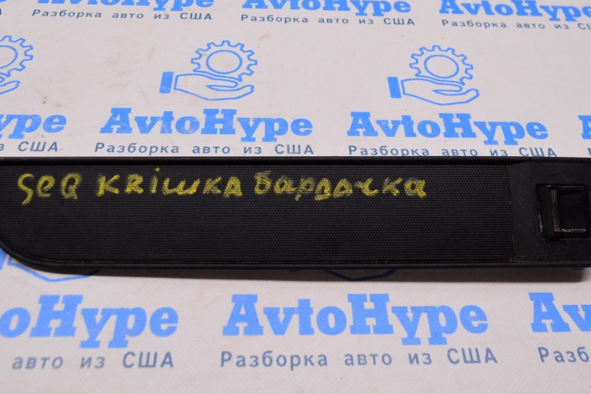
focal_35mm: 33
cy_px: 165
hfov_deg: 57.2
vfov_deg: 39.9
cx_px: 285
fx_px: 542
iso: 3200
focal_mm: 18
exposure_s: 1/320
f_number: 6.3
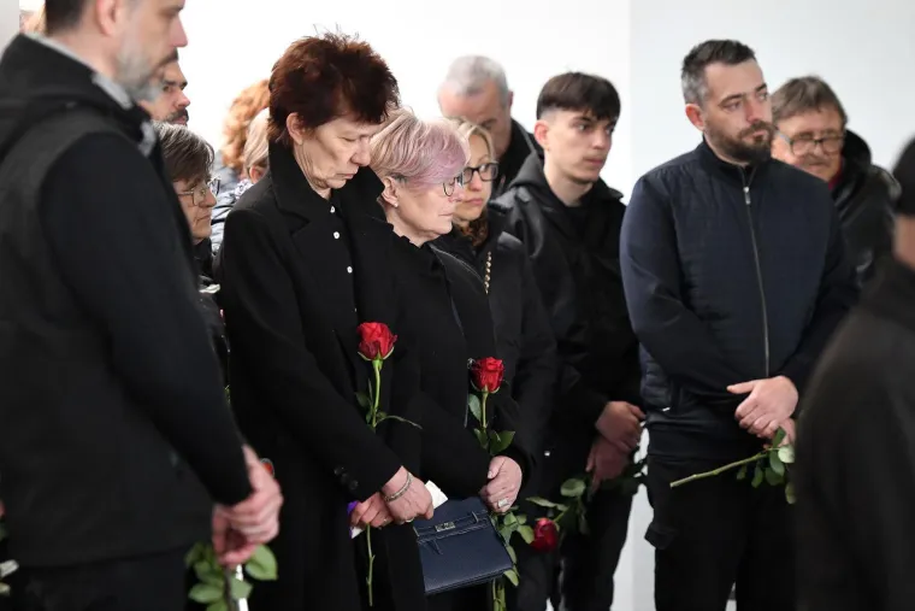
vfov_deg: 10.2
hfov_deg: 15.2
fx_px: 3432
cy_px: 306
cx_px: 458
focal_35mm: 135
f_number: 4.5
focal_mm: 135
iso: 2500
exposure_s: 1/200
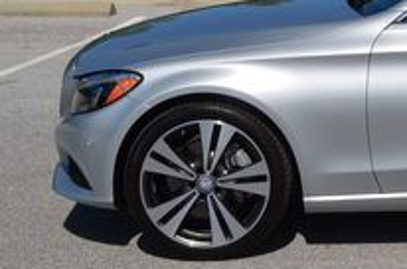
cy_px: -87
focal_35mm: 112
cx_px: 537
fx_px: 1262
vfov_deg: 11.8
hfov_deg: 17.2
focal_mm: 24
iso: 100
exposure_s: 1/250
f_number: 13
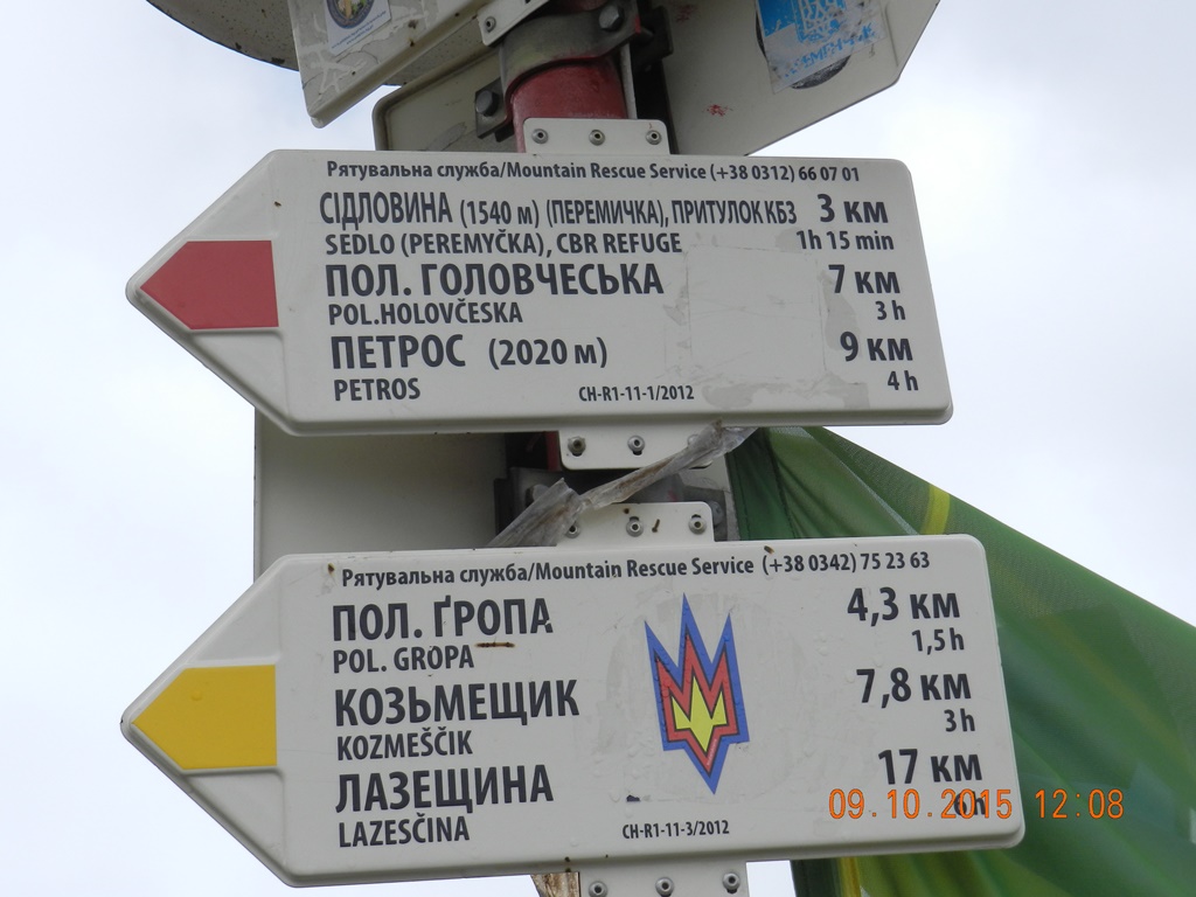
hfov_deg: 36.2
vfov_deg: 27.5
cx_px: 598
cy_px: 448
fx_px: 1831
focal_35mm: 53
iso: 160
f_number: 4.4
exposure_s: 1/1000
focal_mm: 9.4
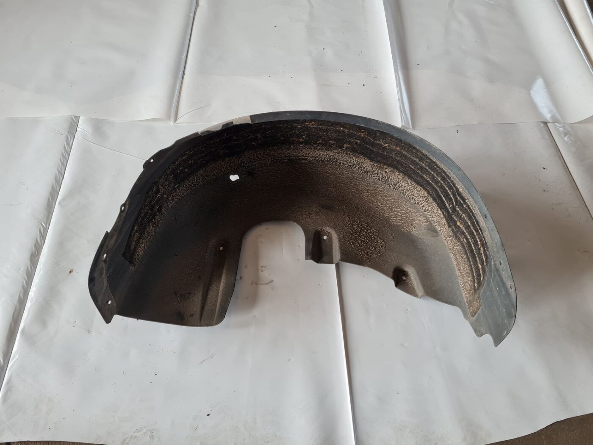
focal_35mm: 26
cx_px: 296
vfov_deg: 53.1
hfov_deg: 67.3
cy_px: 222
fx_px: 445
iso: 64
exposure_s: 1/100
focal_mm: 5.4
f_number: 1.8
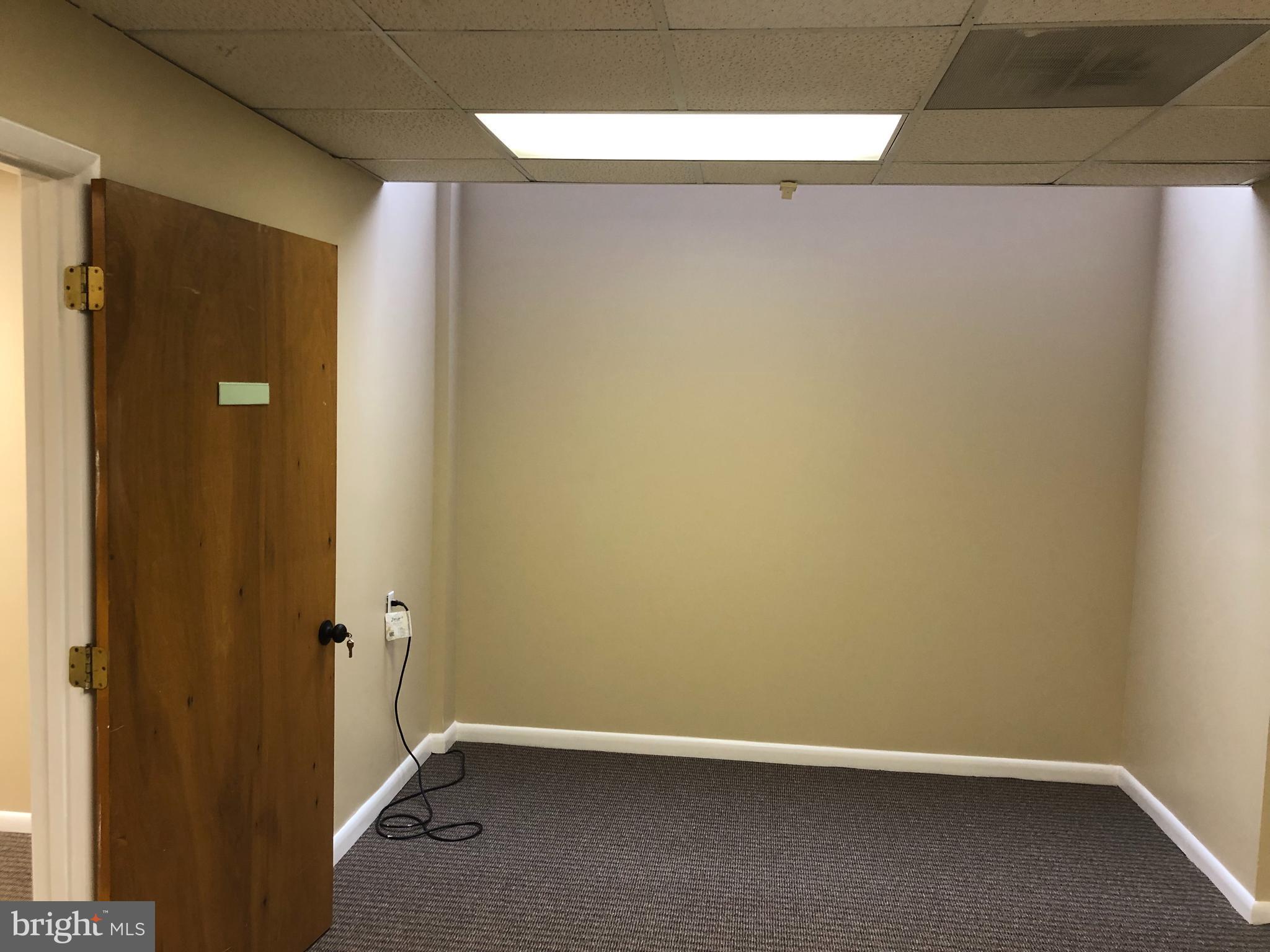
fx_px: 1027
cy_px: 476
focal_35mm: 28
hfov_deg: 63.4
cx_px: 635
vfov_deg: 49.7
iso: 40
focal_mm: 4
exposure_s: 1/15
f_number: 1.8
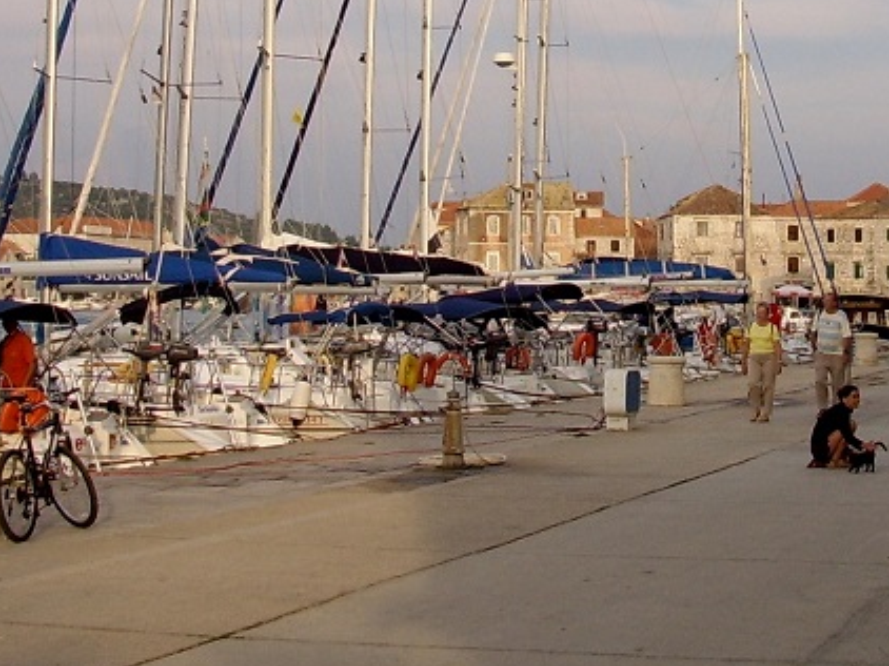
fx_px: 1822
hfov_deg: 27.3
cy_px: 35
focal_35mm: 71
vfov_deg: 20.2
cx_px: 574
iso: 71
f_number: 4.1
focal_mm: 5.8
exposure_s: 1/272
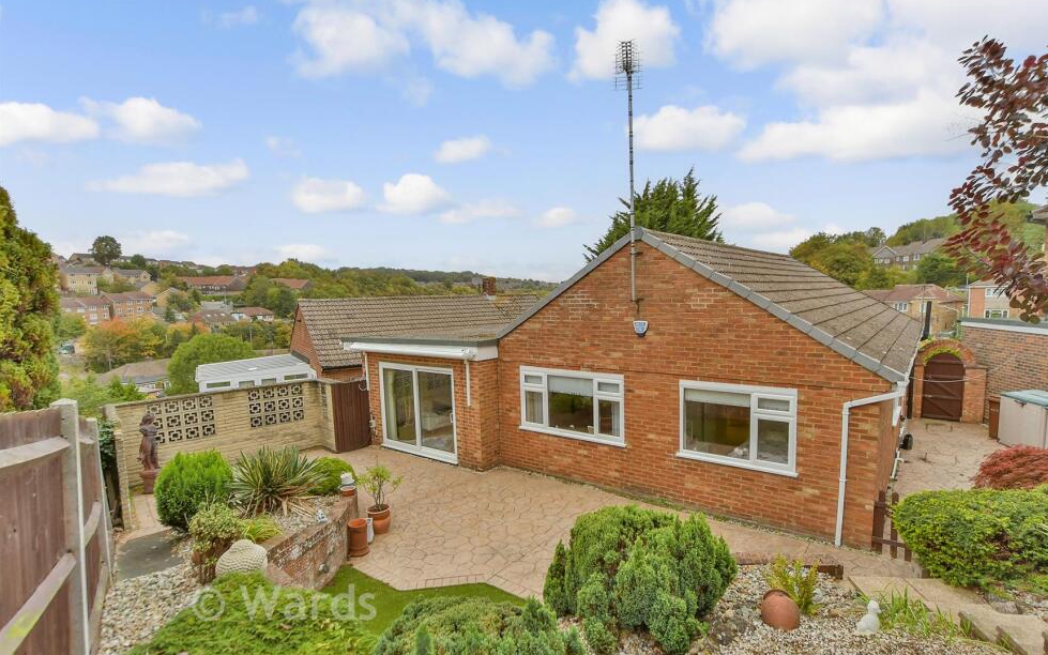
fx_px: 457
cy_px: 353
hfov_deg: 97.8
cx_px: 547
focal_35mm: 16
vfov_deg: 71.2
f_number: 6.3
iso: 500
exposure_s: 1/160
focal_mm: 10
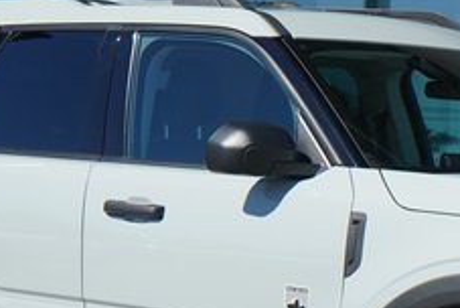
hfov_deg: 14.7
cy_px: 299
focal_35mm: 138
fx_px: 1766
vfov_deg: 9.9
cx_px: 395
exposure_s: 1/2000
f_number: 8
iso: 1000
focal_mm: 49
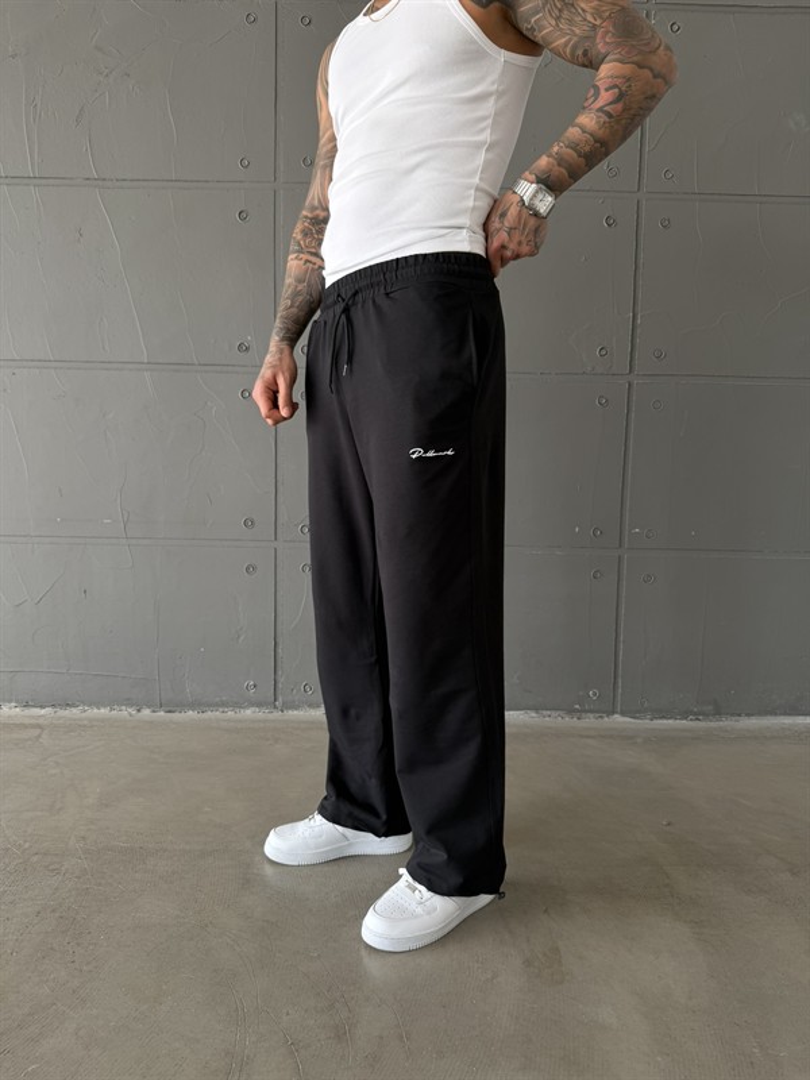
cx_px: 405
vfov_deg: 71.6
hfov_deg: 56.8
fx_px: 749
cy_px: 540
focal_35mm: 24
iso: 80
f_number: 1.78
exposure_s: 1/238
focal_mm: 6.76
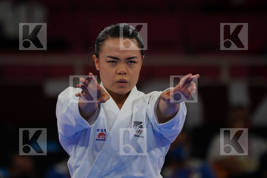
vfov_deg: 2.3
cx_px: 134
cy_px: 89
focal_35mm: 600
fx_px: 4450
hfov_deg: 3.4
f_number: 5.6
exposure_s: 1/500
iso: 640
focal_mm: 400
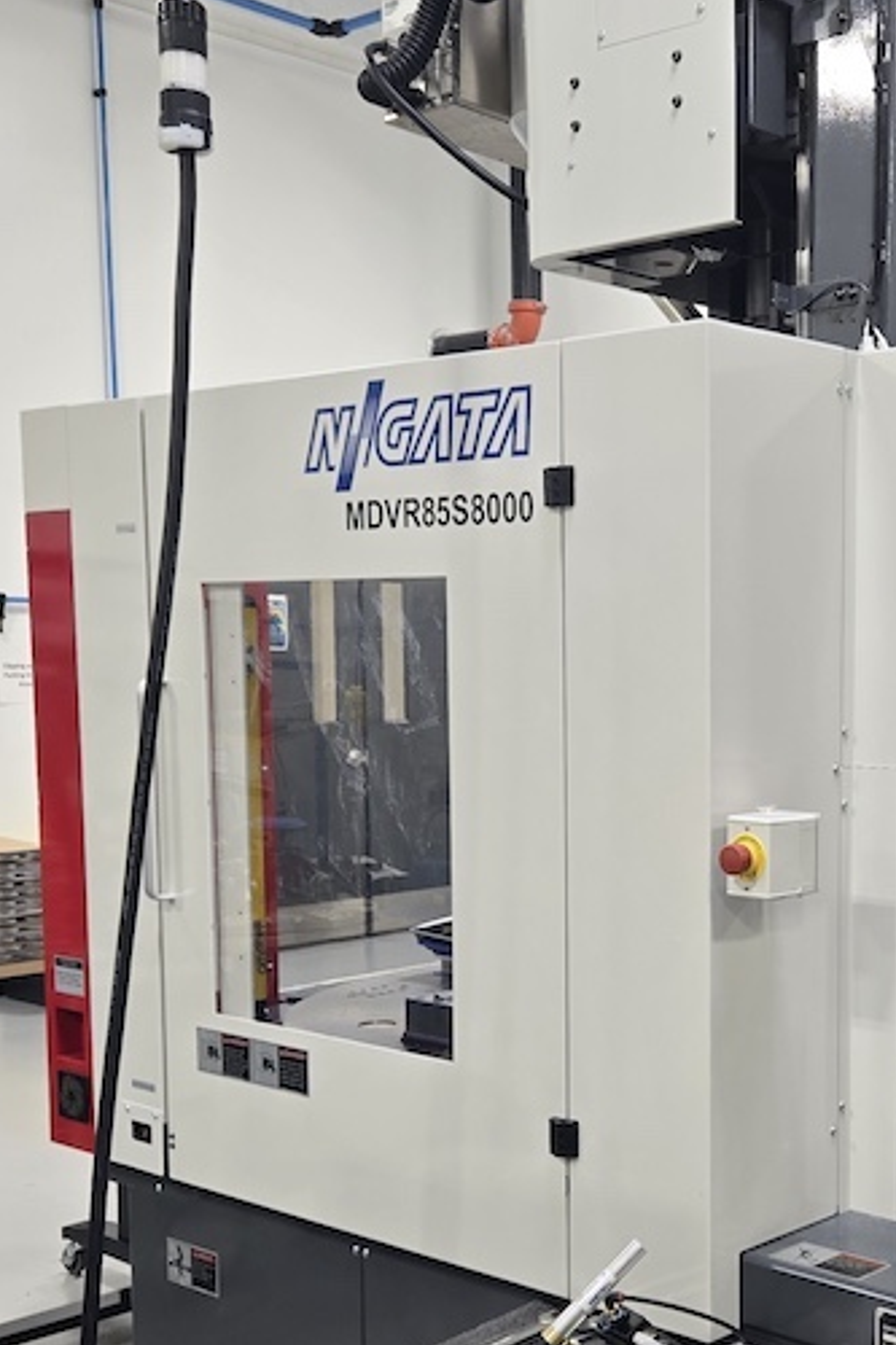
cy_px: 839
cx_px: 788
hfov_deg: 26.7
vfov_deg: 40.1
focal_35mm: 49
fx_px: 1830
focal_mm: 5.4
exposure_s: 1/120
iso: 100
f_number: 1.8
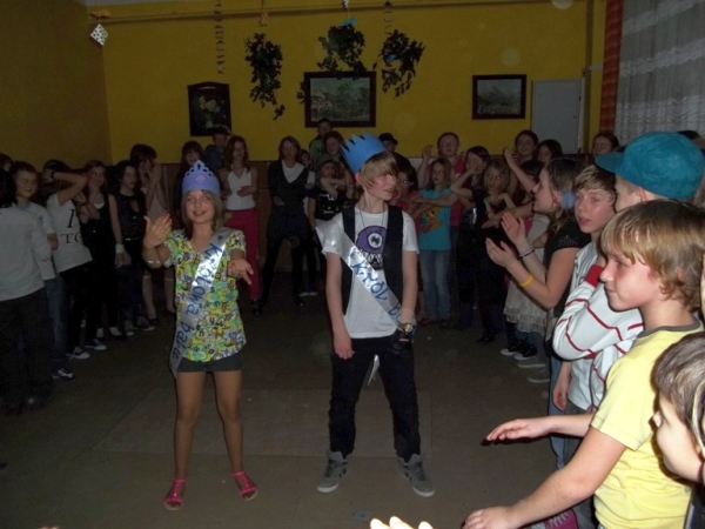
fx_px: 652
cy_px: 264
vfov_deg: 44.2
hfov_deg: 56.8
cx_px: 352
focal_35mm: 32
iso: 64
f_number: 2.9
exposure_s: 1/30
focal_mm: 5.7
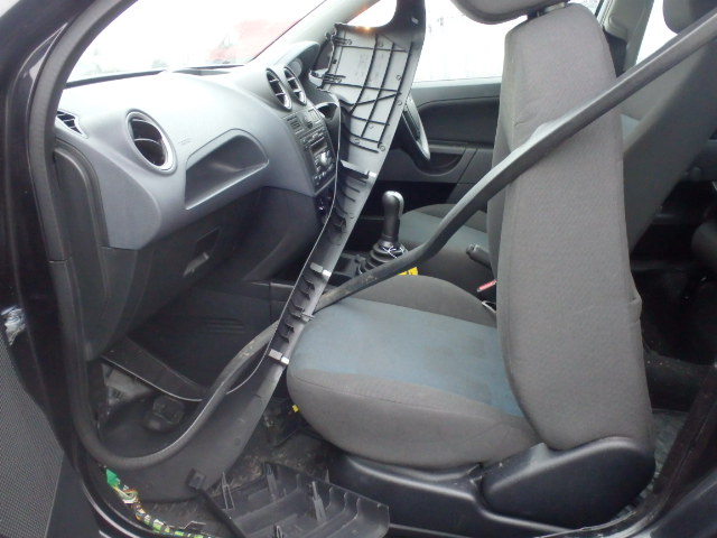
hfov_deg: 63.4
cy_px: 269
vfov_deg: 49.7
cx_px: 358
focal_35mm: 28
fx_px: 580
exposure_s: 1/20
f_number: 3.9
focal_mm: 5
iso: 800
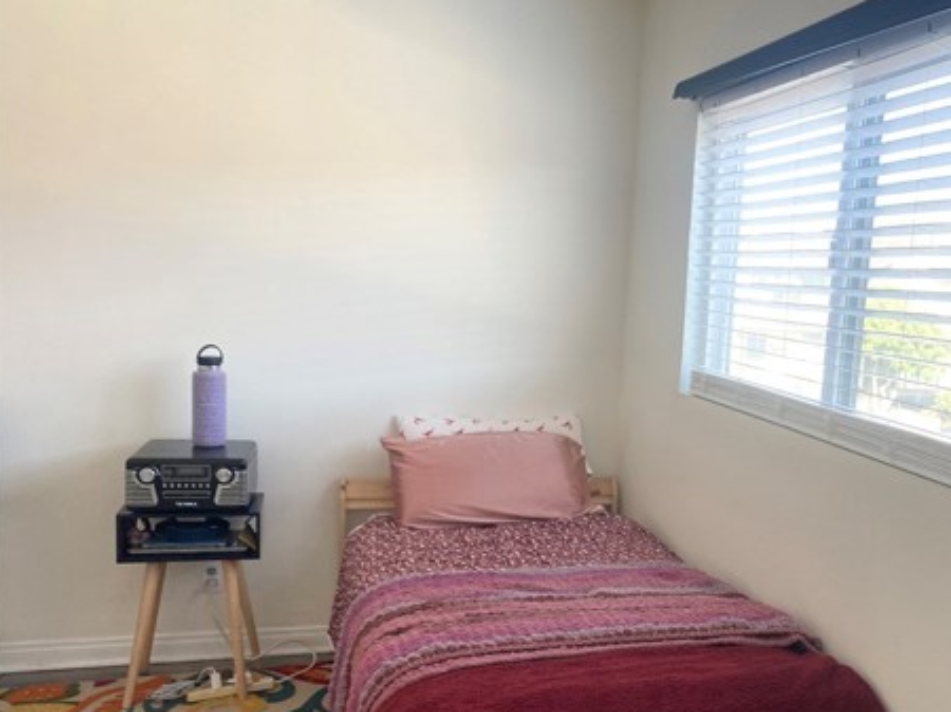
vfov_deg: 38.4
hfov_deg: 48.9
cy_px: 433
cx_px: 670
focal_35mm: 37
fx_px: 1016
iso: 125
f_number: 1.8
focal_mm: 4.25
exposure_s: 1/120
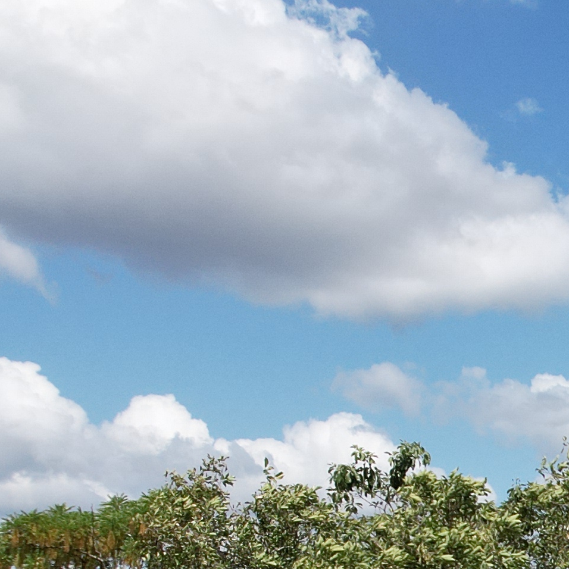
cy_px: 704
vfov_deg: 15.6
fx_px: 1990
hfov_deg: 15.3
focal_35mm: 107
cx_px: 799
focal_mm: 8.38
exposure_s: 1/725
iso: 120
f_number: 2.8
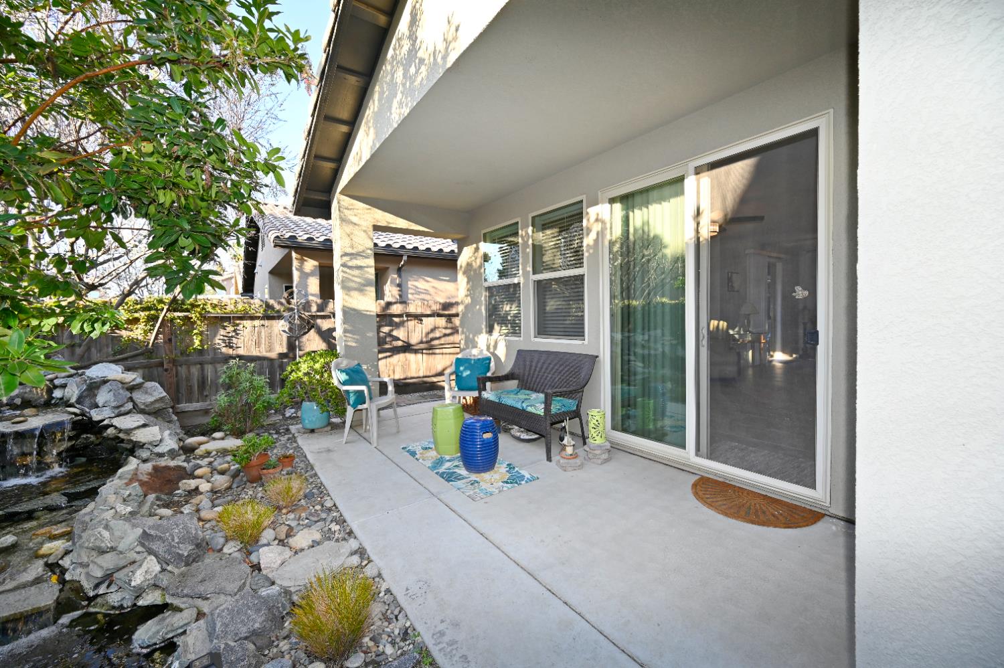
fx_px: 390
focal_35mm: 14
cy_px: 334
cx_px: 502
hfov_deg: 104.3
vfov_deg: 81.1
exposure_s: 1/125
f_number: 5.6
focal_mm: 14
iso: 200
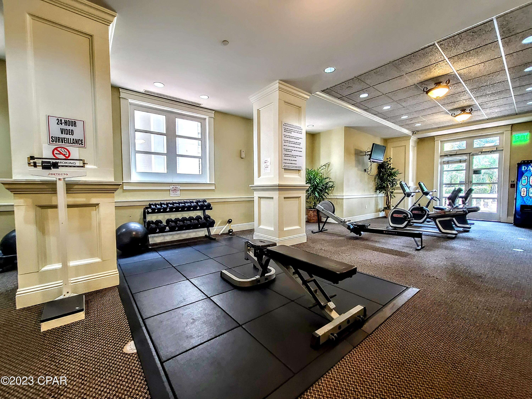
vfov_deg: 89.9
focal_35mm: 13
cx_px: 266
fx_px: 200
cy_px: 200
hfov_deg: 106.2
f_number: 2.2
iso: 320
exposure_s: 1/40
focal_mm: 2.2
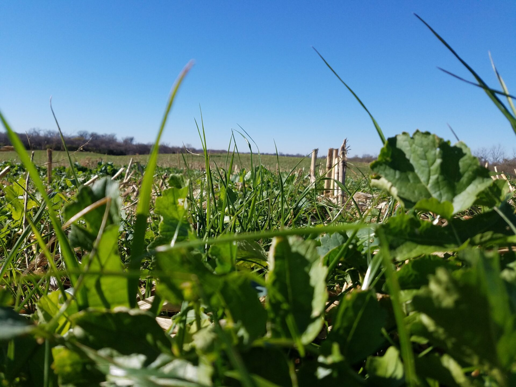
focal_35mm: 26
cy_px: 194
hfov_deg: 67.3
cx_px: 258
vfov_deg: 53.1
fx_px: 388
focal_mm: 4.2
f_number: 1.7
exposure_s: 1/3072
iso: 50
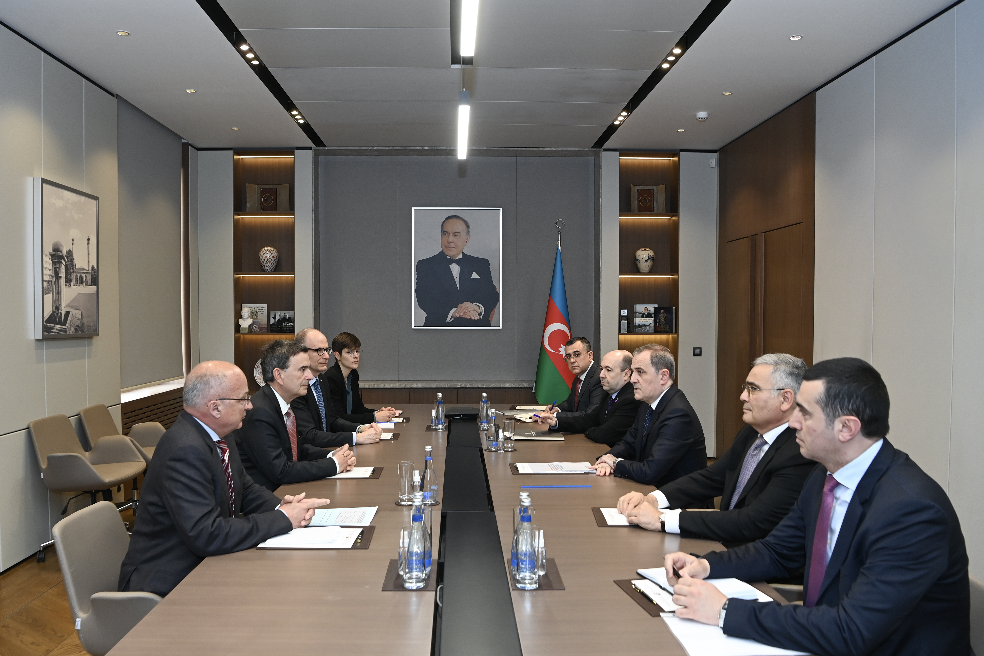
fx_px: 683
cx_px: 478
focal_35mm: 25
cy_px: 337
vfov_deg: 51.3
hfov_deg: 71.5
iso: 1250
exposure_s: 1/100
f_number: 5.6
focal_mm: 24
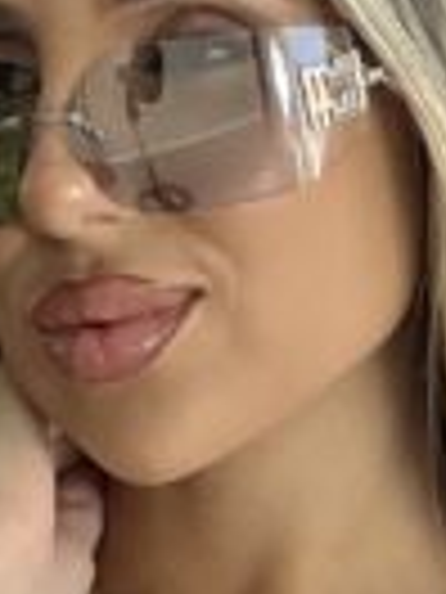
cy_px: 1366
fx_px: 9328
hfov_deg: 2.7
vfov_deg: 3.6
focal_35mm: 543
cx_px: 203
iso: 50
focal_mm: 9
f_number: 2.8
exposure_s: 1/120
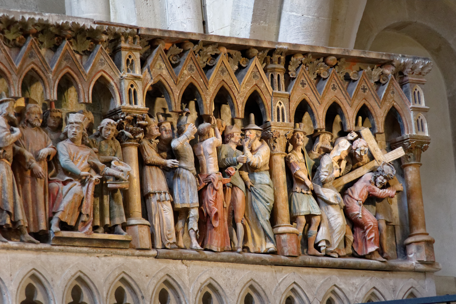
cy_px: 152
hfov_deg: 10.2
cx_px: 228
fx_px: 2558
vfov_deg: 6.8
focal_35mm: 202
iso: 3200
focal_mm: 135
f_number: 5.6
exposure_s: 1/50
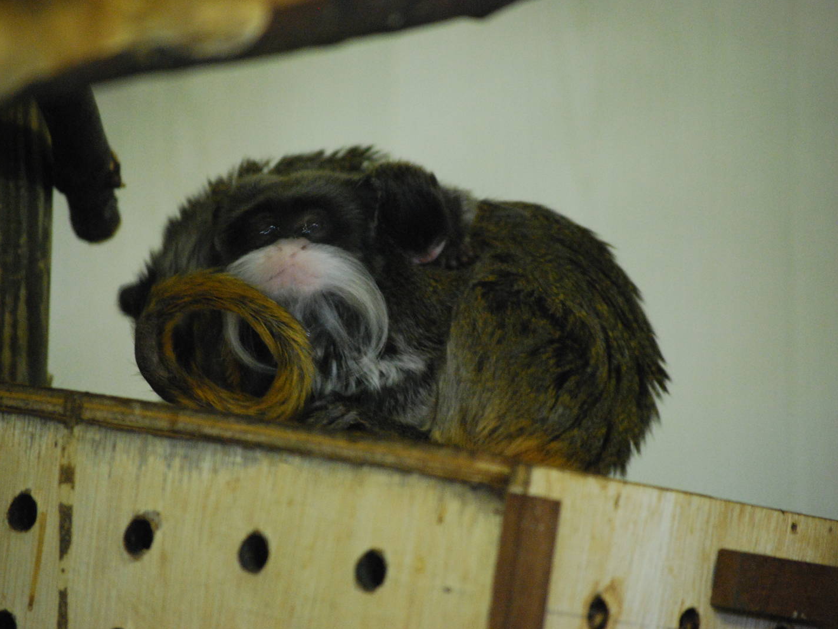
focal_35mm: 220
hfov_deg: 9.0
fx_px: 5315
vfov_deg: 6.8
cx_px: 382
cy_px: 314
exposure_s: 1/3
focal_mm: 135
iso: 1600
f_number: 5
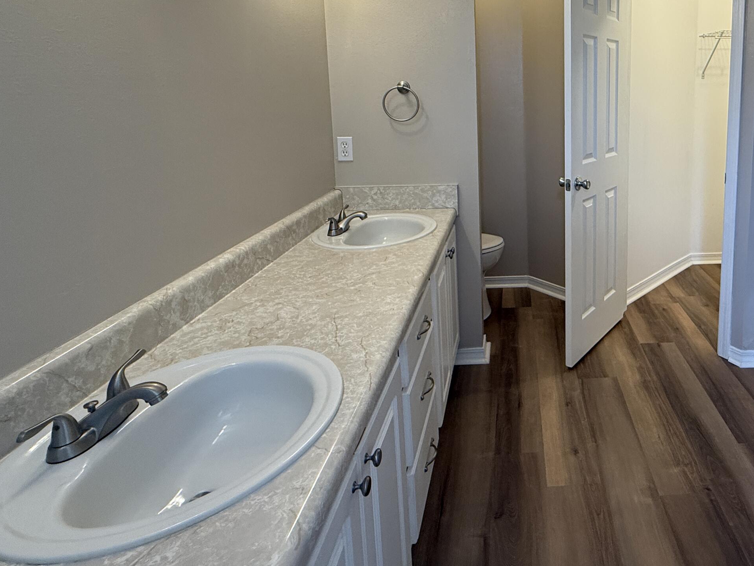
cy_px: 152
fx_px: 479
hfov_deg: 71.8
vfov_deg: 58.4
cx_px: 553
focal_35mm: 22
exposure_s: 1/120
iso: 160
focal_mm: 2.22
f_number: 2.2
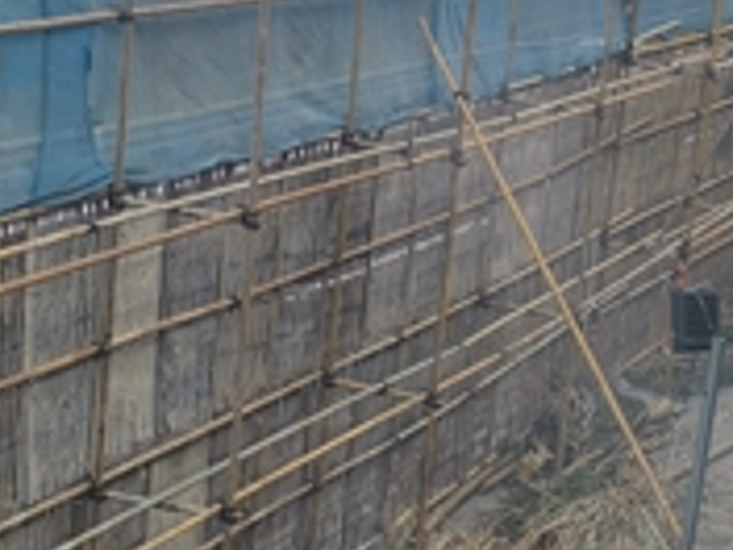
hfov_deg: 18.0
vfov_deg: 14.5
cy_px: 340
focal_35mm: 102
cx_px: 945
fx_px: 2160
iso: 50
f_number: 1.8
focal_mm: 4.75
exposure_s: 1/831
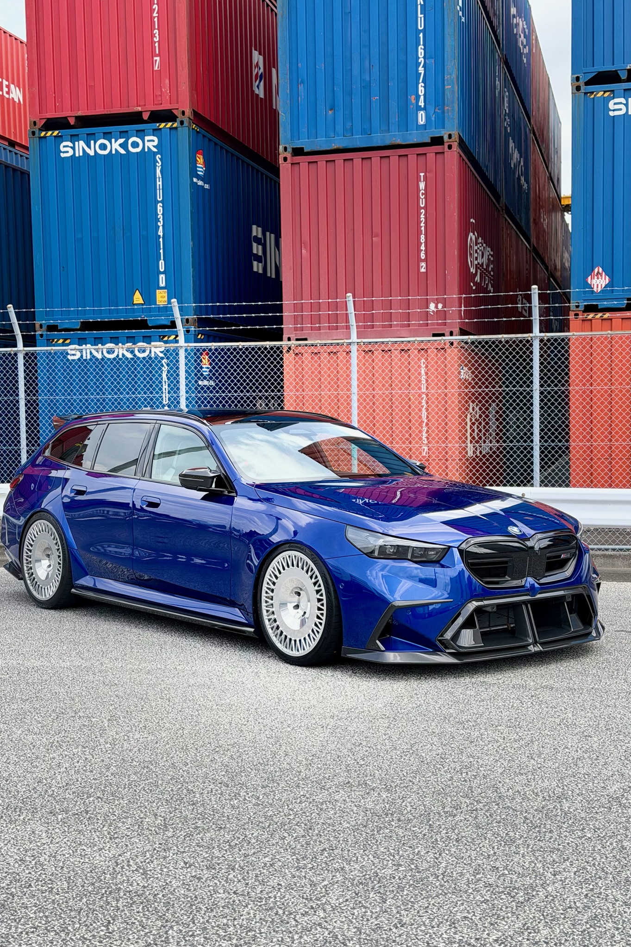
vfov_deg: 39.6
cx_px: 296
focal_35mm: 50
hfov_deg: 27.0
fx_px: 1315
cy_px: 473
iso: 80
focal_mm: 6.76
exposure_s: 1/2033
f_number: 1.78
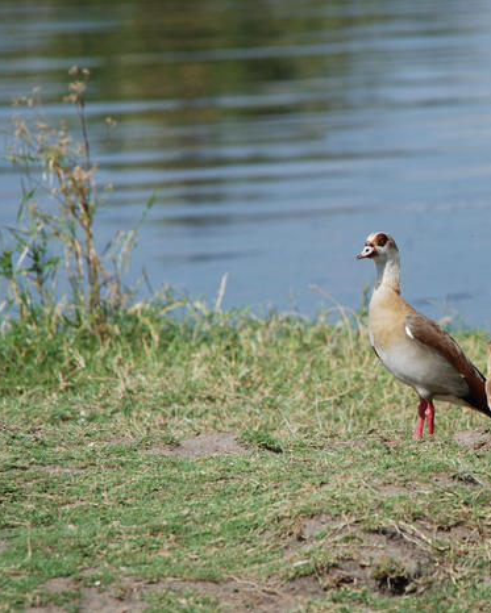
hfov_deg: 2.2
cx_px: 434
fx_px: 13074
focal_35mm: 720
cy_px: 306
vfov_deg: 2.7
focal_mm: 340
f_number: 5.6
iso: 100
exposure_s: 1/500
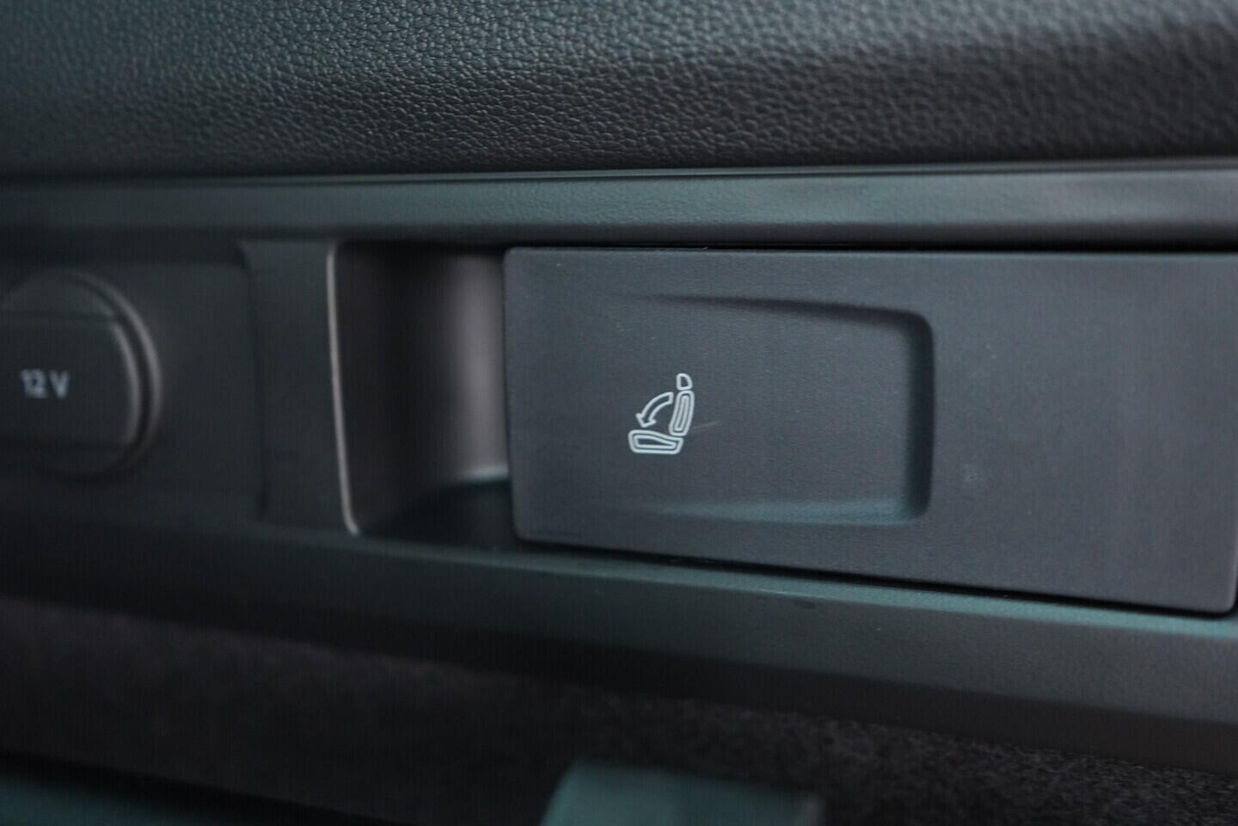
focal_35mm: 36
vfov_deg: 36.9
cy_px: 413
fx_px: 1238
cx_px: 619
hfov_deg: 53.1
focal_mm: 24
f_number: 2.8
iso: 2000
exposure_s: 1/40
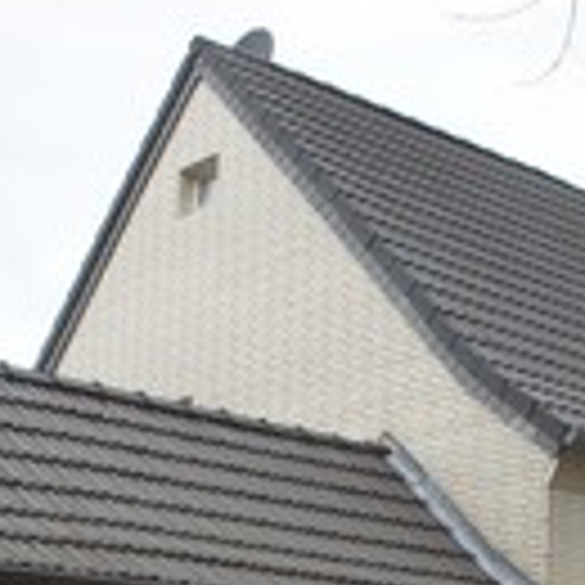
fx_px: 1549
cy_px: 662
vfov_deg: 20.3
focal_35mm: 81
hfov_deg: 21.3
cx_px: 369
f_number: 7.1
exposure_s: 1/250
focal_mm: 18
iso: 400
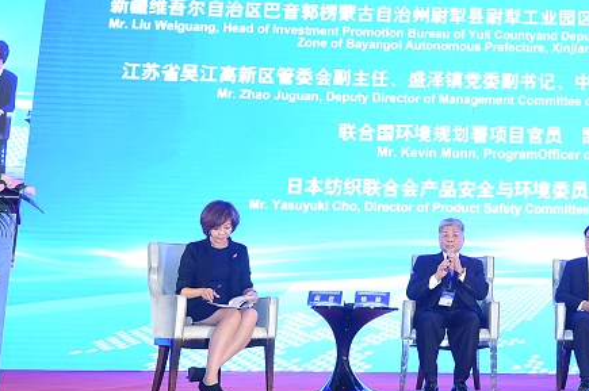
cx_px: 651
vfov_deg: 21.8
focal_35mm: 62
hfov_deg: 29.2
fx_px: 1013
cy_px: 143
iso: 2000
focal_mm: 27
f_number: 4
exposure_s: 1/160
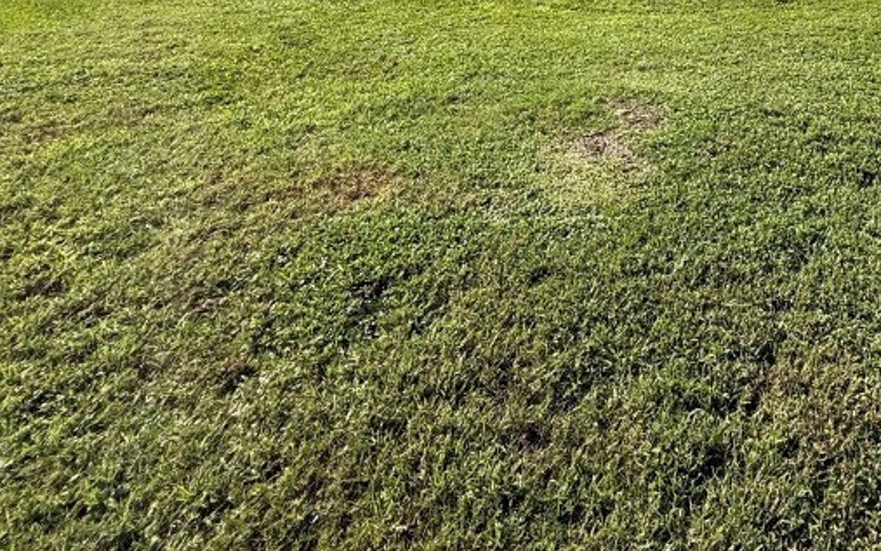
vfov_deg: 33.9
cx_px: 792
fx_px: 720
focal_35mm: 30
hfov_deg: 54.7
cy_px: -110
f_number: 2.2
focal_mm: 2.22
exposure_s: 1/1534
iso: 50
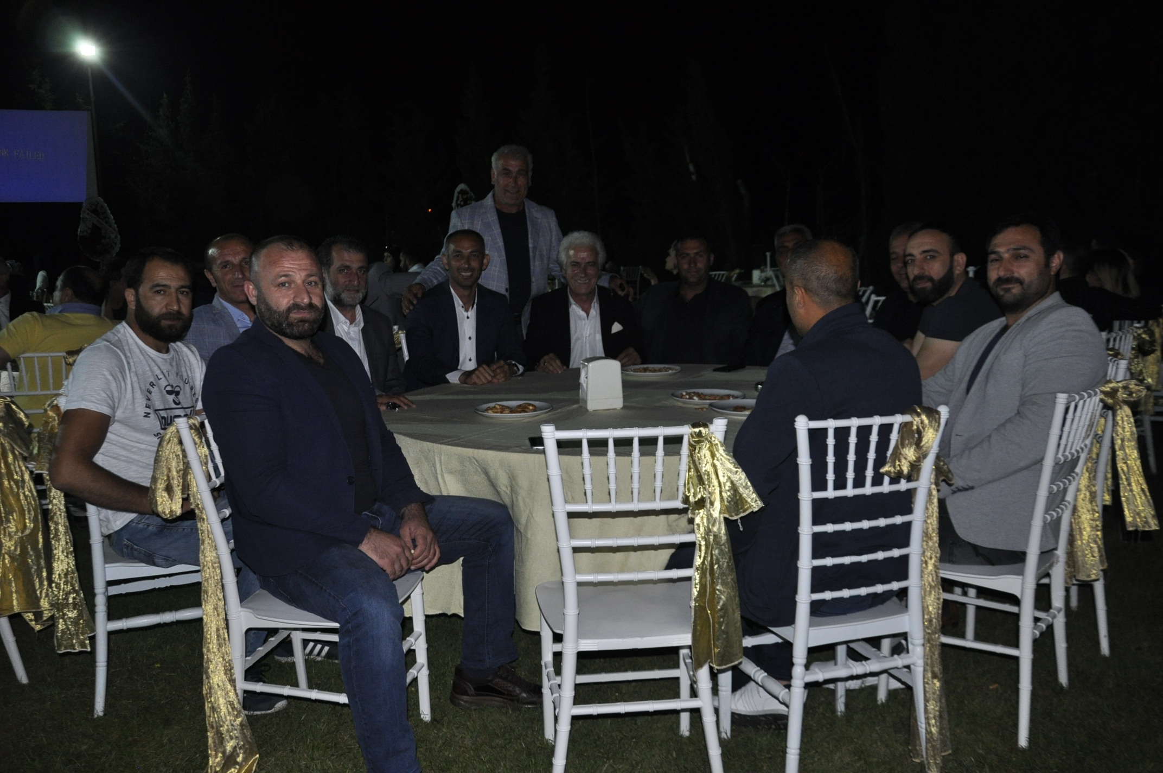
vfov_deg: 41.6
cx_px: 582
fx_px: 1016
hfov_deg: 59.6
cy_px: 386
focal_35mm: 32
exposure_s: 1/60
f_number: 4
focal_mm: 21
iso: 800
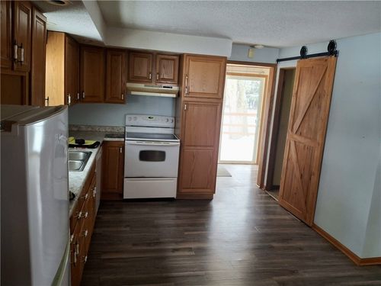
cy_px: 143
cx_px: 190
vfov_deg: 54.9
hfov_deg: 69.4
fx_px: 275
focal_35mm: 25
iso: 125
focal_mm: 4.69
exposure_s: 1/50
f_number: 1.8
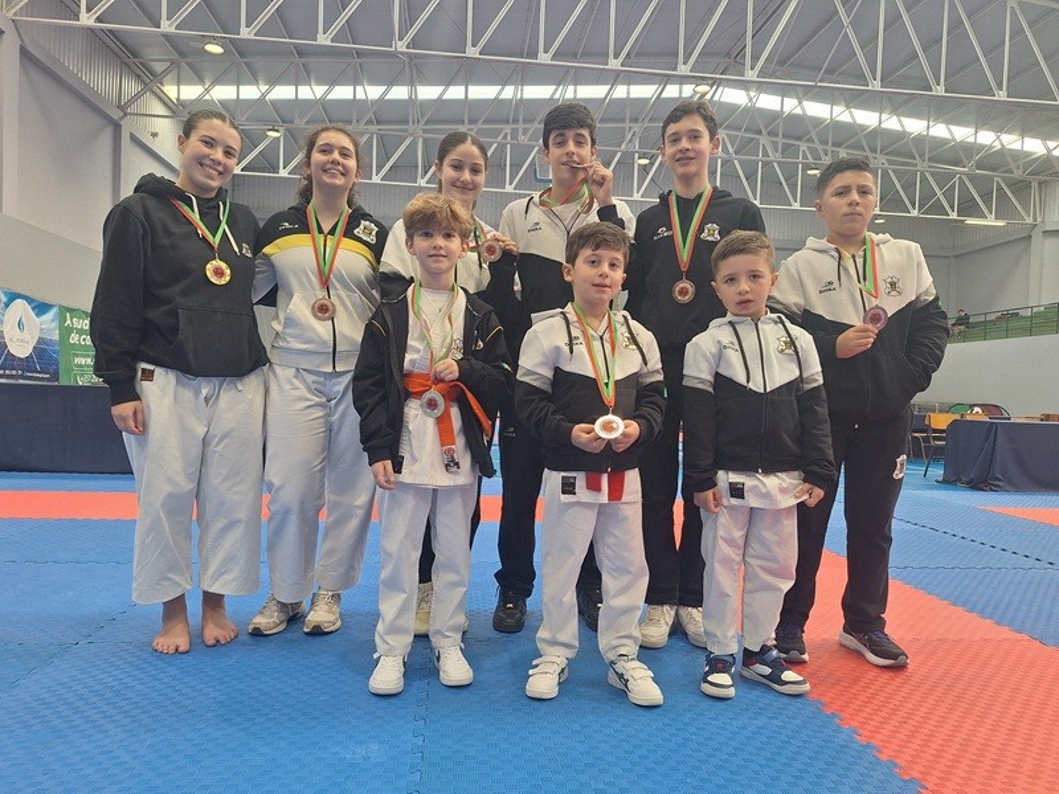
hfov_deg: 73.9
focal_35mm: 23
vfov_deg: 58.9
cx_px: 530
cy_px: 397
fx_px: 704
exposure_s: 1/100
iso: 80
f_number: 1.8
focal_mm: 5.54
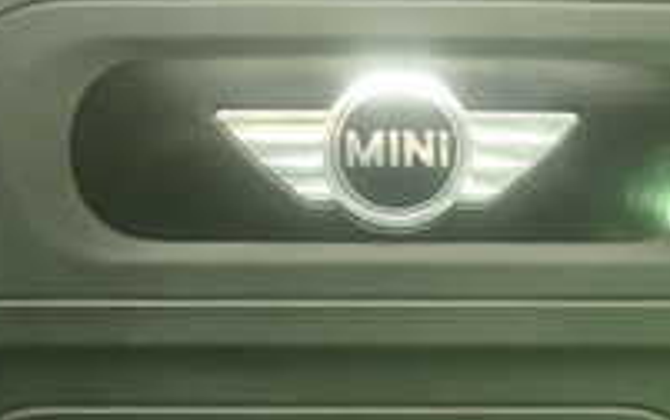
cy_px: 223
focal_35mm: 95
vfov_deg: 13.8
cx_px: 310
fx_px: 1736
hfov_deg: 21.8
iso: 400
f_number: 2.3
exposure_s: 1/30
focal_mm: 5.4
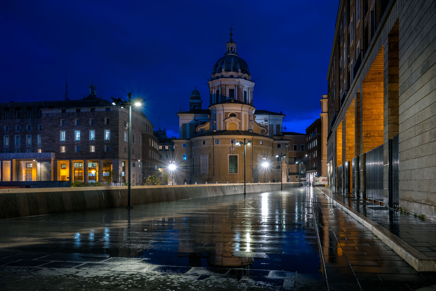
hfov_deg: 66.4
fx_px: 333
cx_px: 218
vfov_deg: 47.2
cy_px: 146
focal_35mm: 28
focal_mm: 27.5
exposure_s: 6
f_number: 11
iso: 100
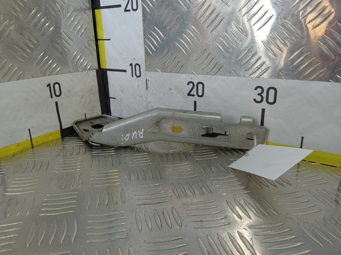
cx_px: 170
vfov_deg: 58.9
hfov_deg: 73.9
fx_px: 227
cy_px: 128
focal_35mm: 23
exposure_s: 1/100
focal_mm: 4.11
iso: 133
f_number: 1.6
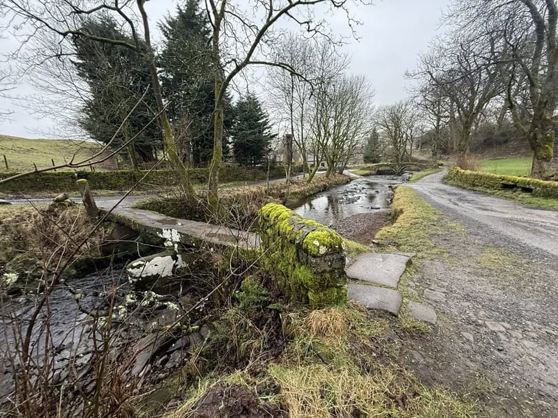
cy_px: 209
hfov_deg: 102.1
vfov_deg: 85.7
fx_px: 226
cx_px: 279
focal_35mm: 14
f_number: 2.2
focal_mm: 2.2
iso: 100
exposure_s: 1/99
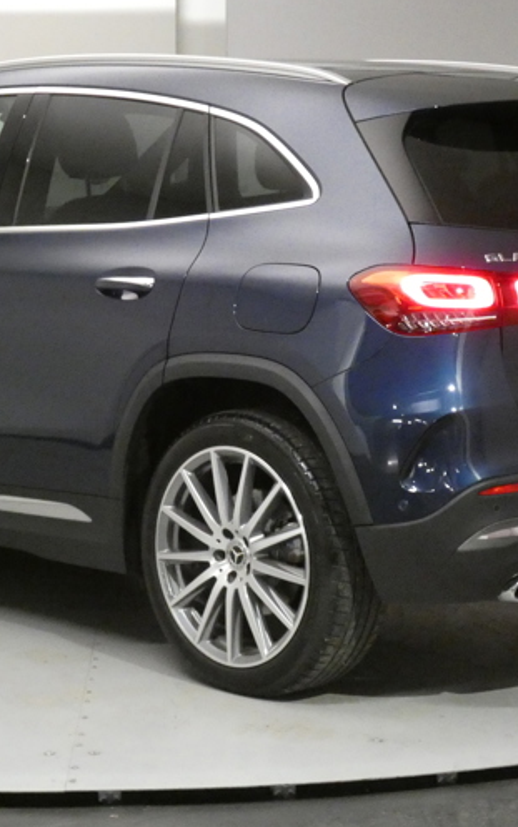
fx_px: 2234
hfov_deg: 13.2
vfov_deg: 21.0
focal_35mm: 99
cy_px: 396
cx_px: 202
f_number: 4.1
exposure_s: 1/50
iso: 1600
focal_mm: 10.4
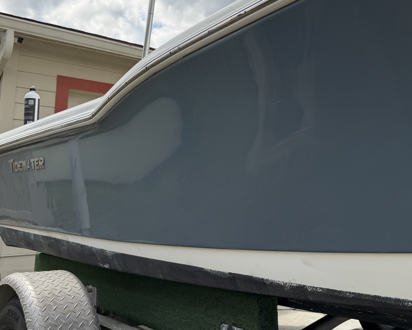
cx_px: 250
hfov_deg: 46.5
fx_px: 476
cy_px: 106
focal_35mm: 39
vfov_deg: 37.7
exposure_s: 1/6711
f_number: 1.78
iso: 100
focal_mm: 6.76
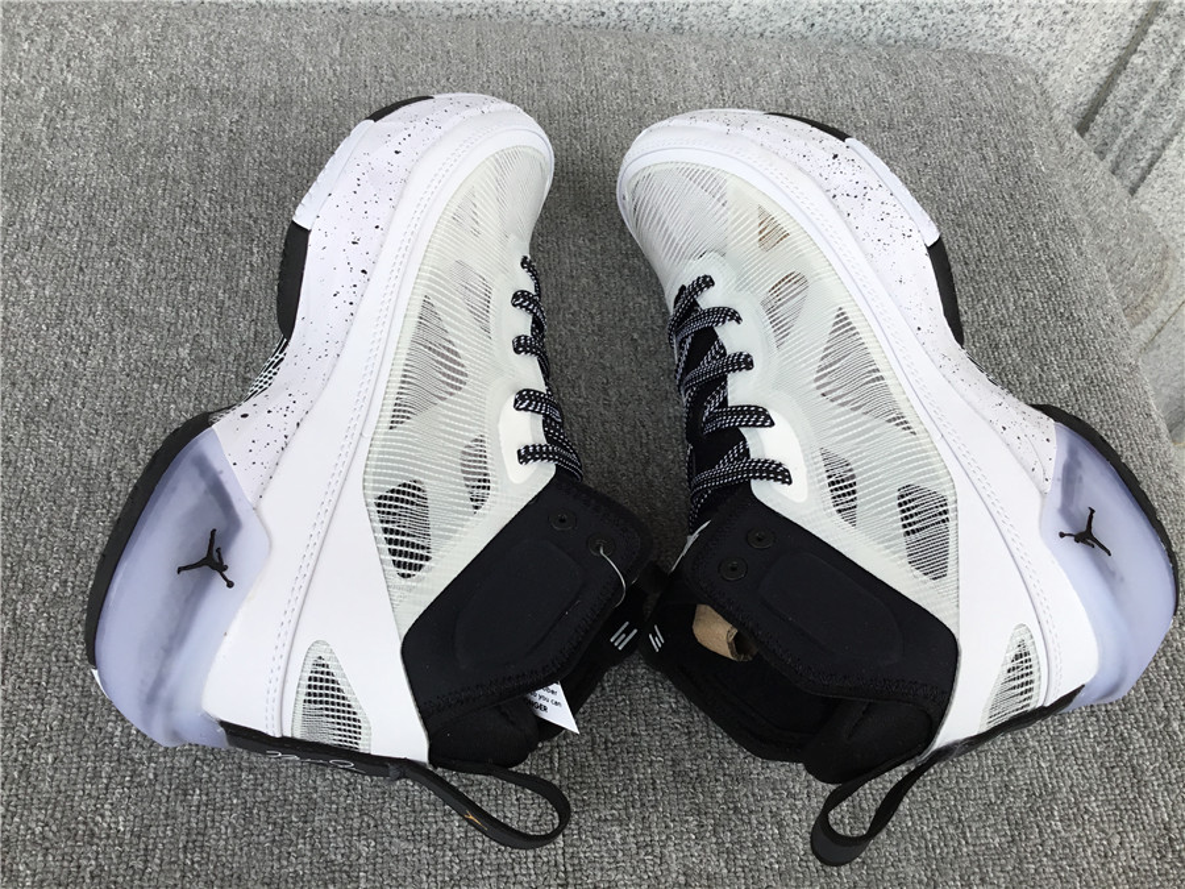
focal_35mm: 31
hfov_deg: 58.4
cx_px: 592
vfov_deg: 45.4
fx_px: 1061
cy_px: 444
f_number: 2.4
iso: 25
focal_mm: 3.3
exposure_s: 1/251
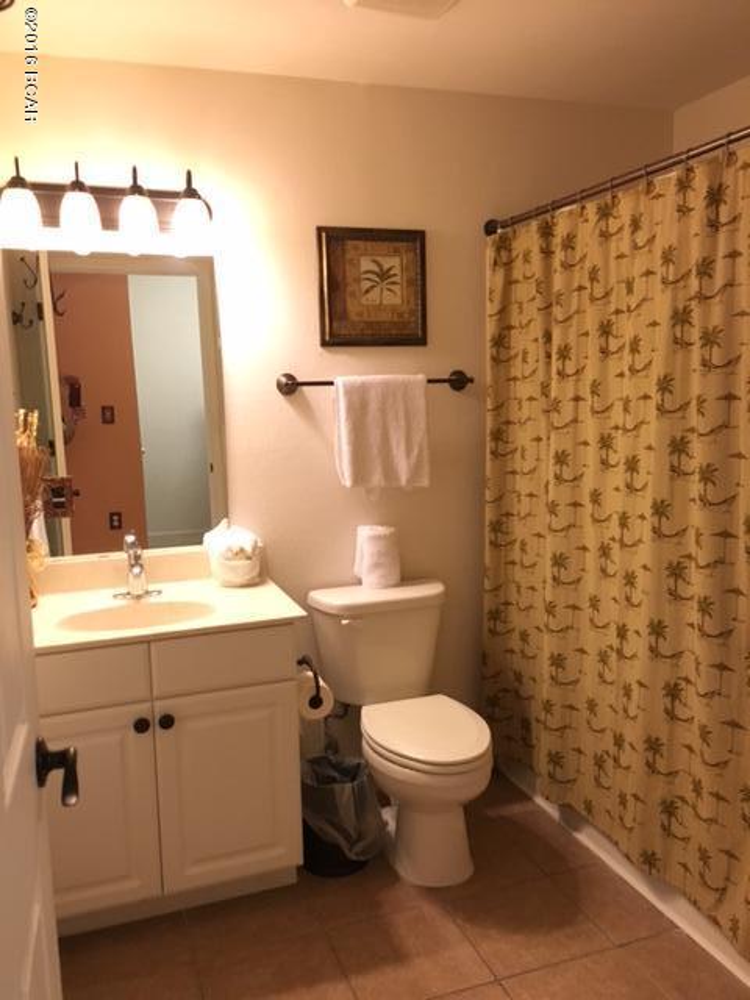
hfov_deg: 48.2
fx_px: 838
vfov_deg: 61.7
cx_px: 375
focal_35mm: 29
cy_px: 500
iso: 200
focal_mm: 4.15
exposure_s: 1/24
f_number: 2.2
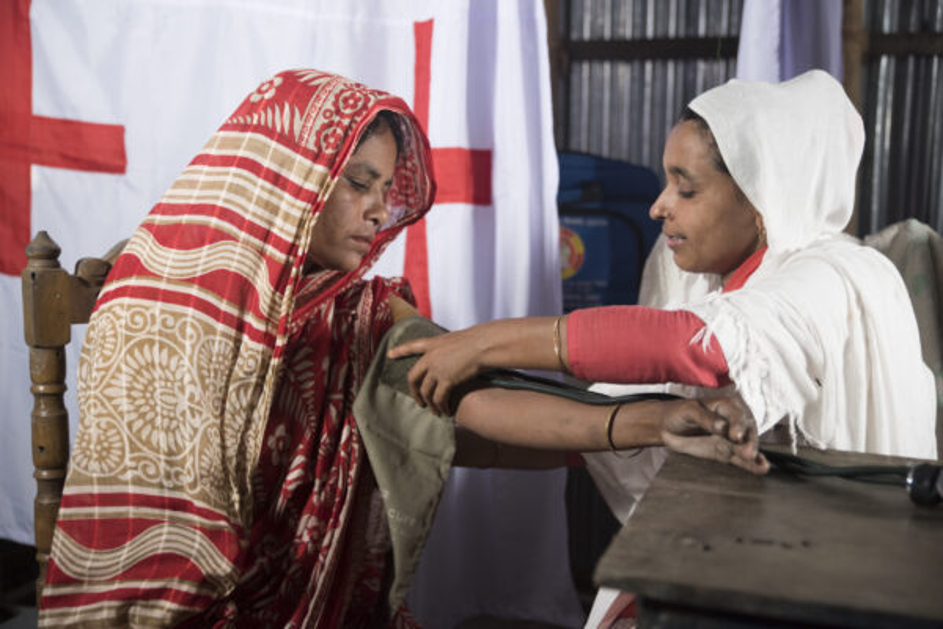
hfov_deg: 46.4
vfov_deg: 31.9
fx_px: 1100
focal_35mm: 42
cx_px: 472
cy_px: 314
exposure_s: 1/60
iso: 1250
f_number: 2.8
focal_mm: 42
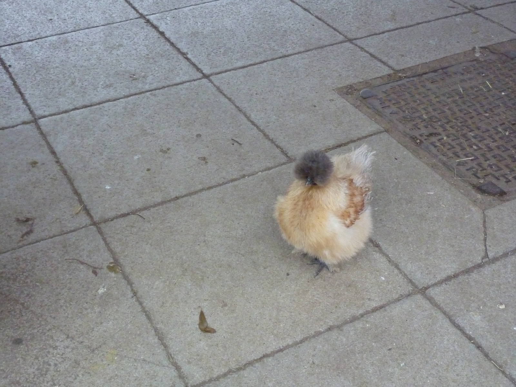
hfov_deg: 36.8
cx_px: 258
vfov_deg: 28.0
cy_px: 194
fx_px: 775
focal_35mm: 52
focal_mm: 8.5
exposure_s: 1/40
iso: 800
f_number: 3.8
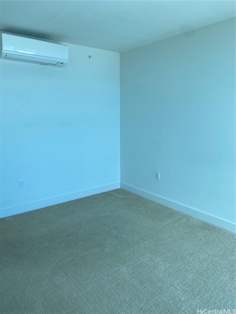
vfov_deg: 67.3
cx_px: 118
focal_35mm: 26
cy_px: 157
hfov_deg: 53.1
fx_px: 236
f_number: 1.8
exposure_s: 1/120
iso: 64
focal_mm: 4.25
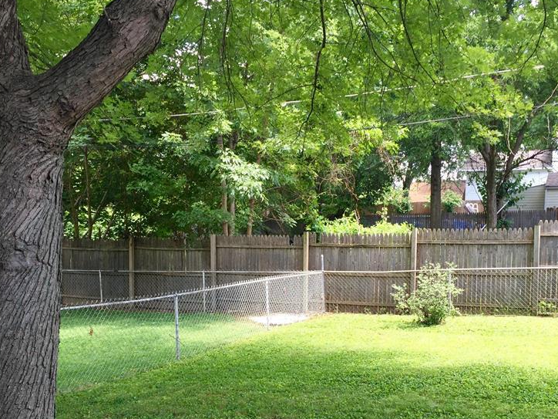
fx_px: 661
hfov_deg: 45.8
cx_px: 284
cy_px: 286
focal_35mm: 41
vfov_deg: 34.7
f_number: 2.2
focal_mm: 4.15
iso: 32
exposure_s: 1/133
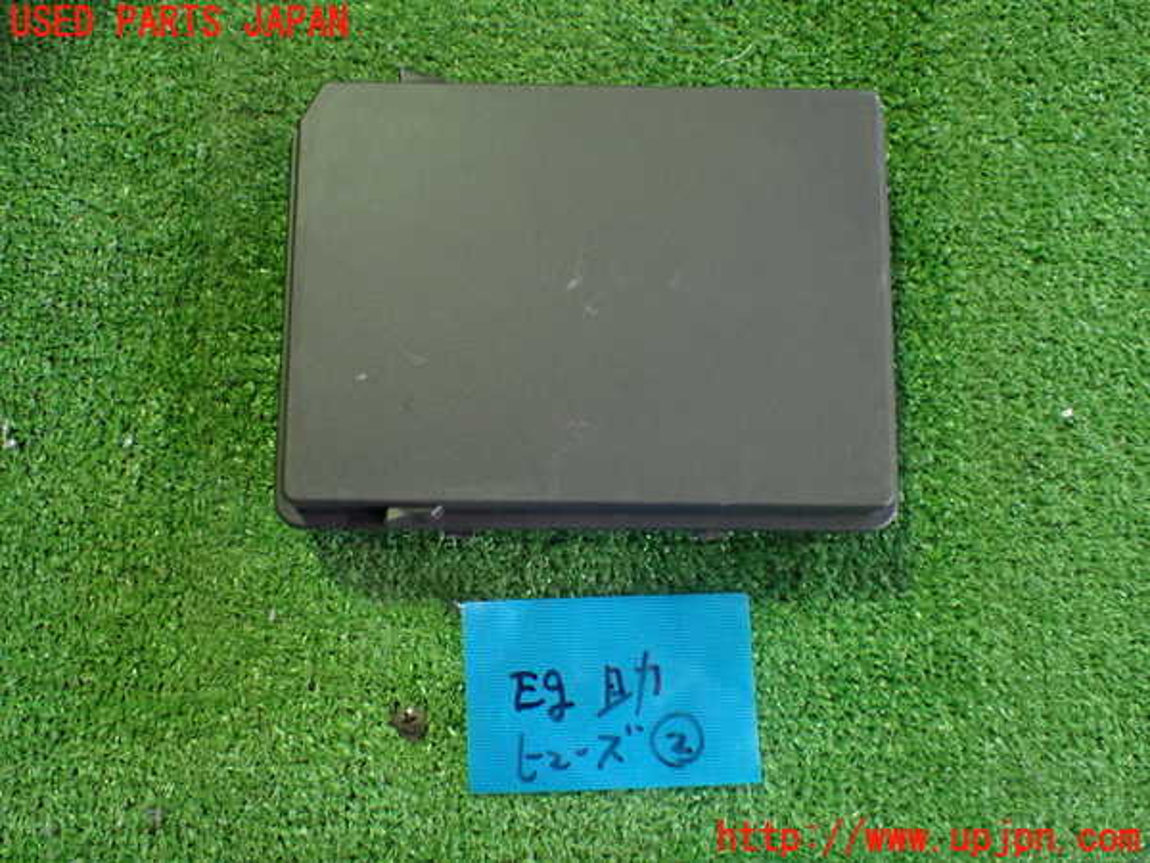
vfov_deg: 39.7
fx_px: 1196
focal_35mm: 36
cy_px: 432
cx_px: 575
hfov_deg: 51.4
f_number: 2.5
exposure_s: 1/40
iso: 800
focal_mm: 6.37
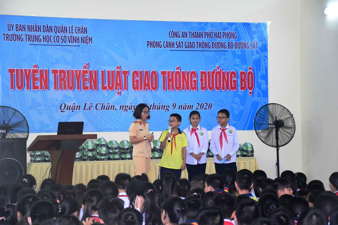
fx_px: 986
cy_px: 112
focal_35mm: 105
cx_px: 169
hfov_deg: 19.5
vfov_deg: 13.0
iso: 2000
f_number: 5.6
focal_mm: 70
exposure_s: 1/200
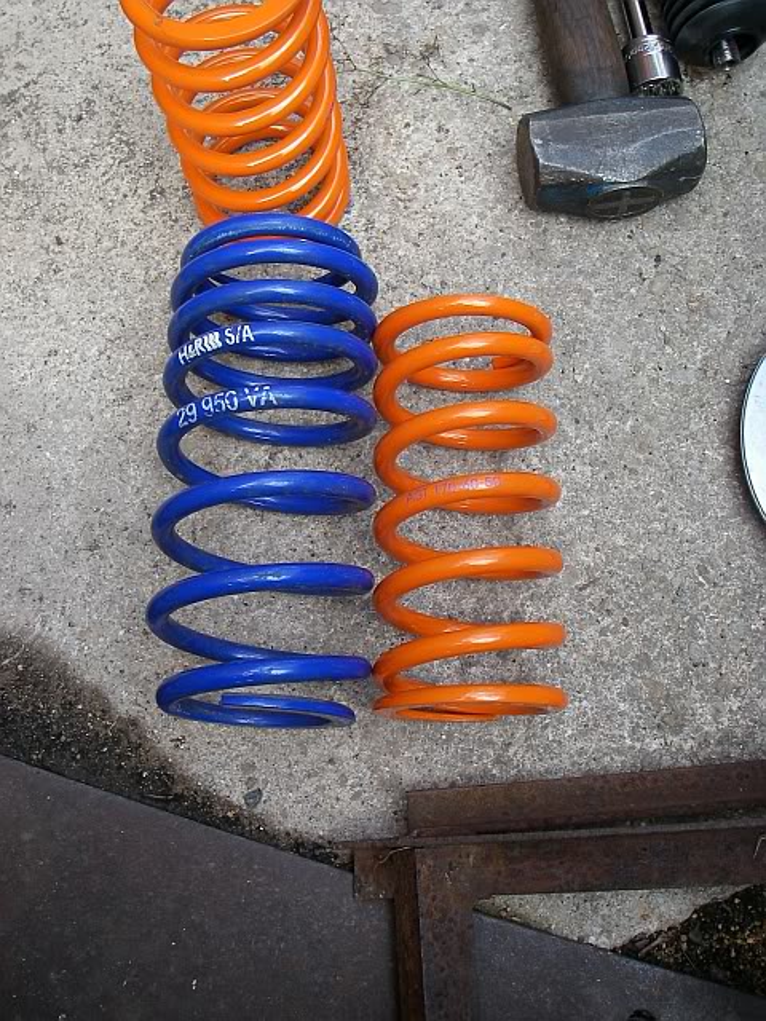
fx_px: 1121
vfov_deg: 49.0
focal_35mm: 38
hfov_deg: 37.7
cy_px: 510
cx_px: 383
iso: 64
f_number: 3.3
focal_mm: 6.3
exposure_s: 1/50
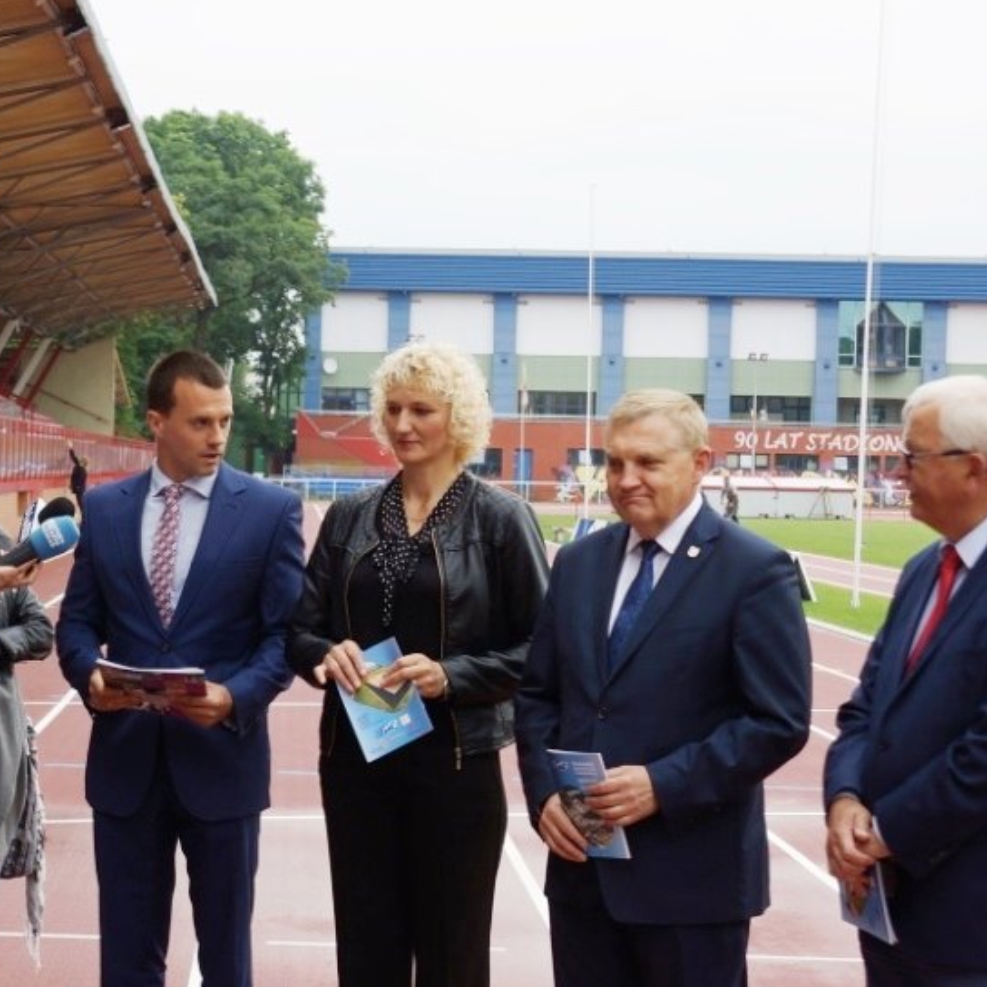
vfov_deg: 21.6
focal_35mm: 80
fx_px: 2581
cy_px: 553
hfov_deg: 21.4
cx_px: 234
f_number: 4
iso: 100
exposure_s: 1/250
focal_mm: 24
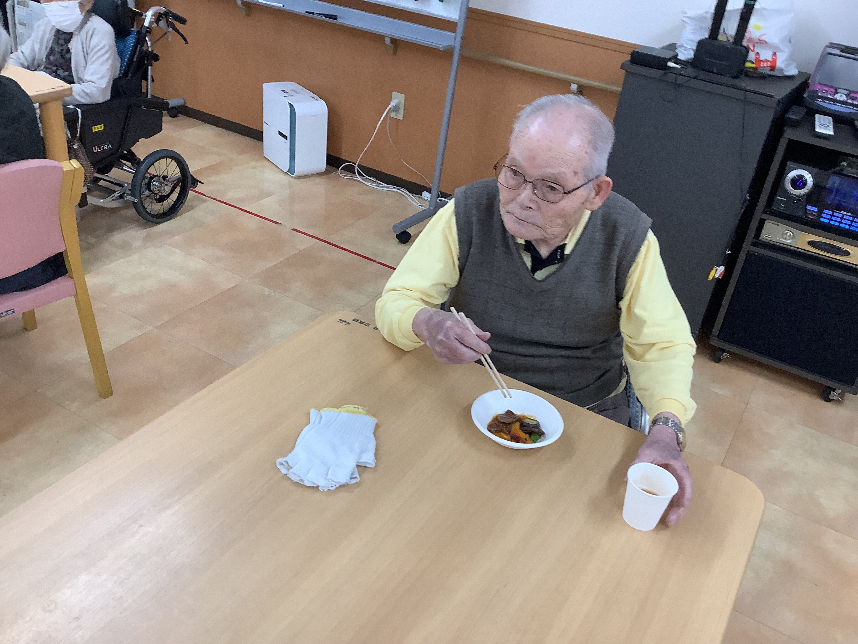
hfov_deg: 58.4
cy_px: 322
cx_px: 429
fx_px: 768
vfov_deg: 45.4
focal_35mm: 31
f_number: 2.4
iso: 100
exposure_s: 1/50
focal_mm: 3.3
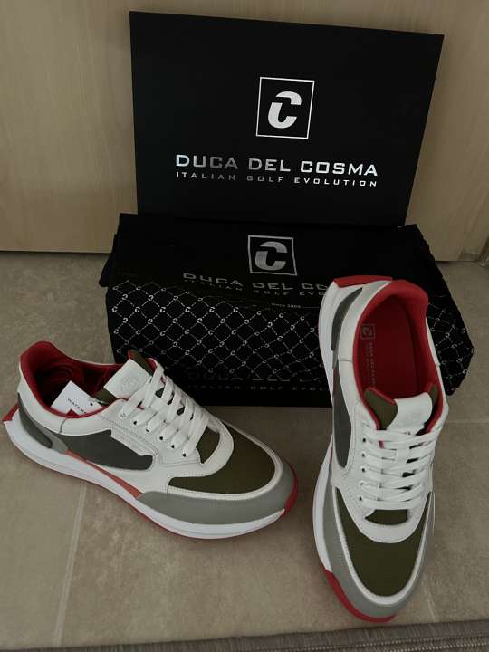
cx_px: 244
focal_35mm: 26
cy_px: 326
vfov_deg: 67.3
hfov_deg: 53.1
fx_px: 490
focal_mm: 5.7
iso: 640
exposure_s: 1/30
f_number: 1.5
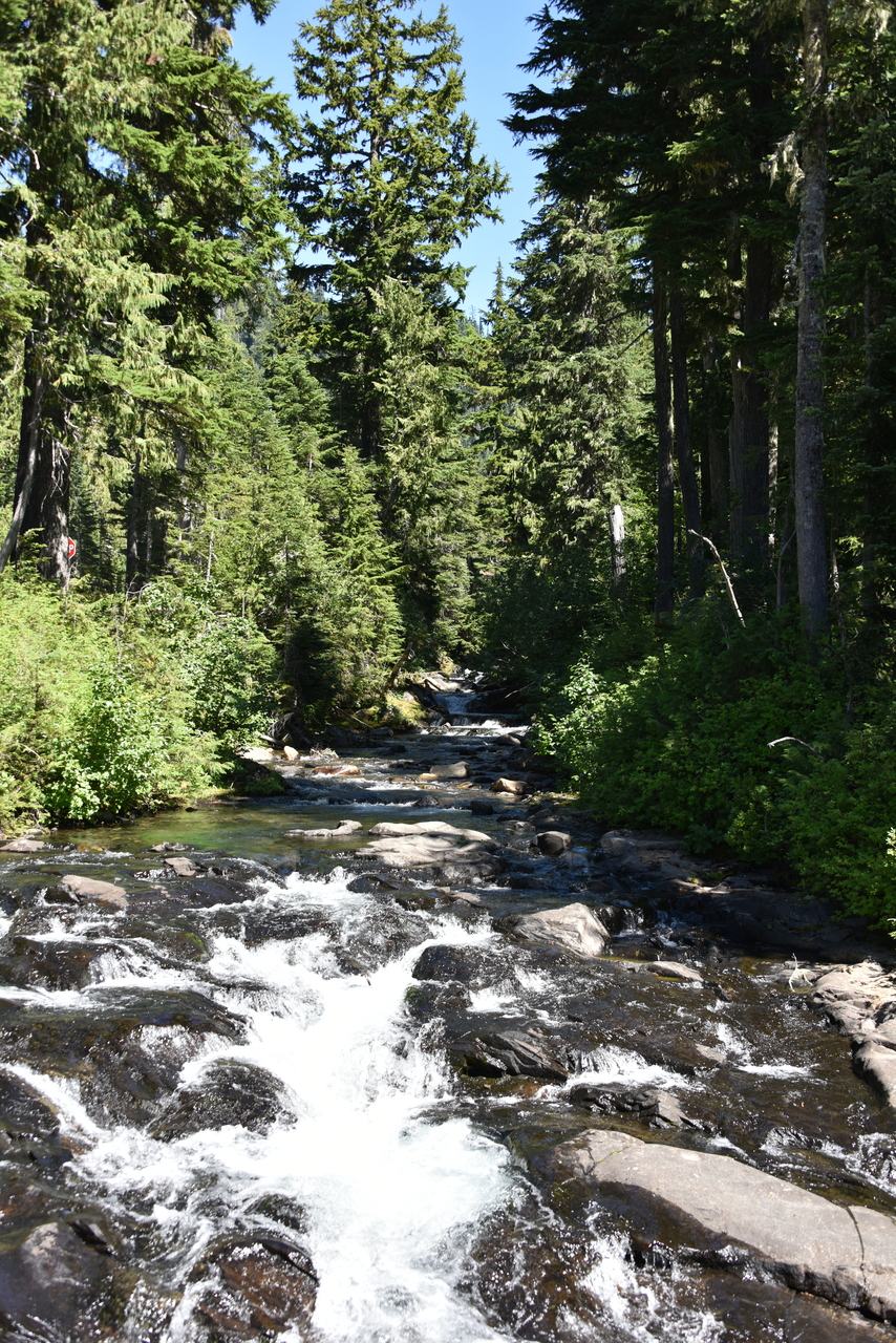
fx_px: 1418
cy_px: 672
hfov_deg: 35.1
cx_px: 448
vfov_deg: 50.7
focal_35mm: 38
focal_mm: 38
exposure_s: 1/160
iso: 100
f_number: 6.3
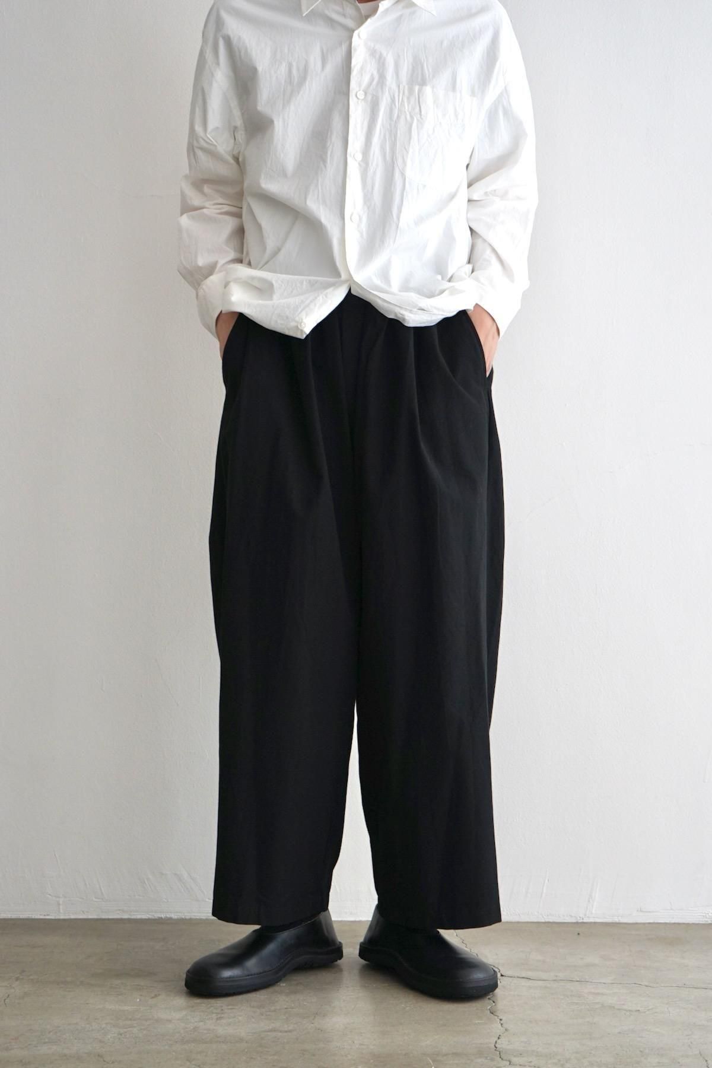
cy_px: 534
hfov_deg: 24.6
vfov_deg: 36.2
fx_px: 1632
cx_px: 356
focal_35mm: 55
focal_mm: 55
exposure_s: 1/160
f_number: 5
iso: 640
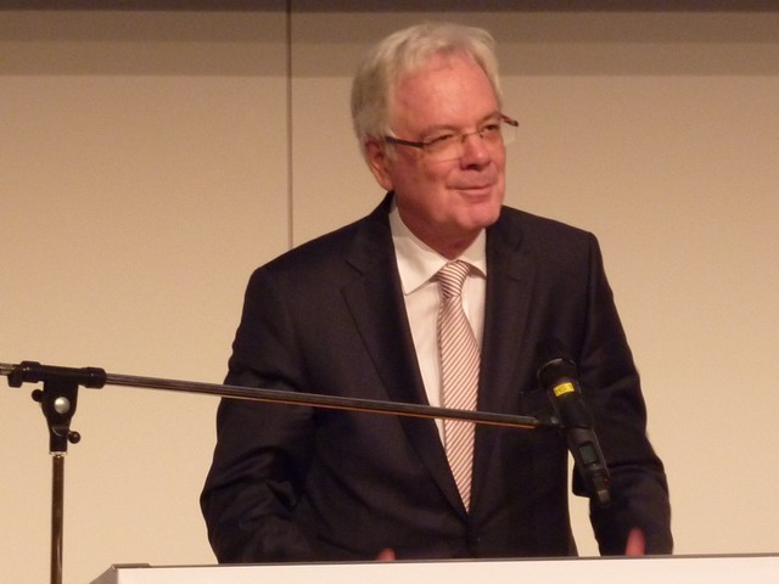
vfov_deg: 6.5
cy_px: 292
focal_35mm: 230
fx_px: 5176
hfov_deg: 8.6
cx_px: 390
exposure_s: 1/25
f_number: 4.4
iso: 400
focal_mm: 21
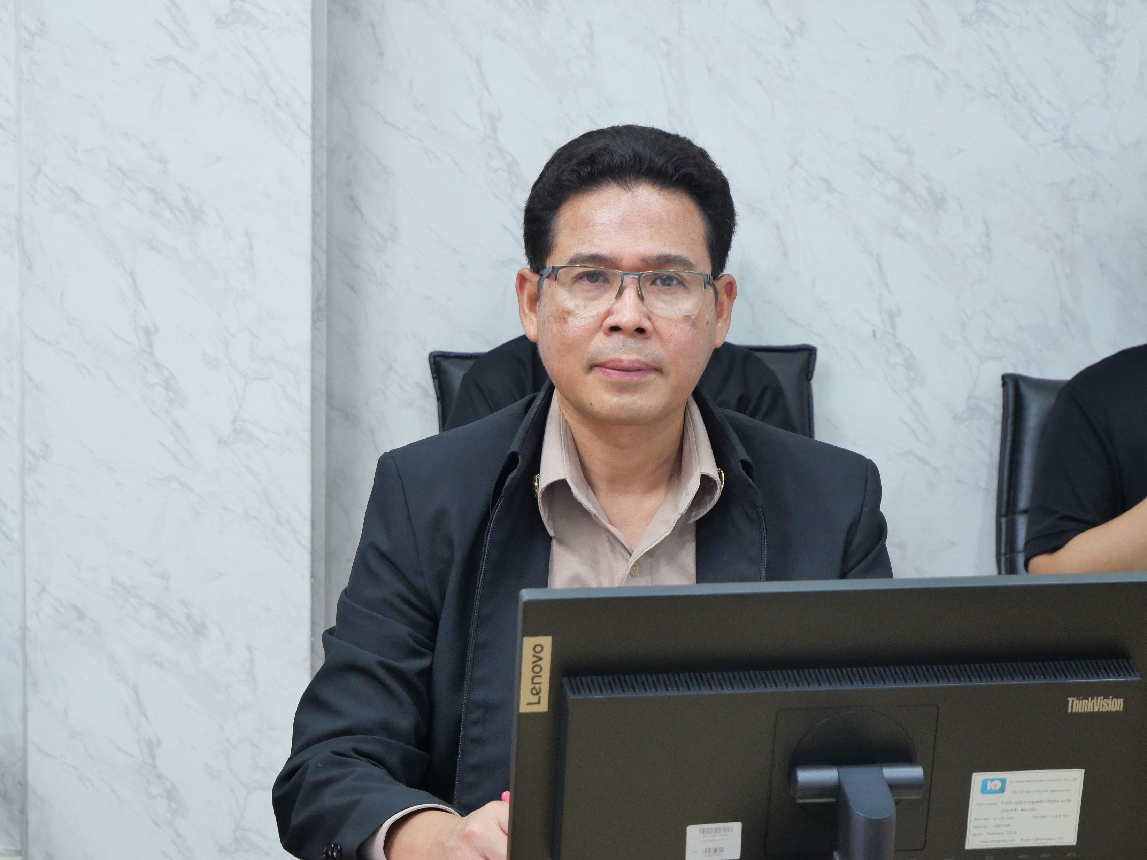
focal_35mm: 128
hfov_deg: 15.4
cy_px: 432
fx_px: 4241
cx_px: 586
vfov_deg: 11.6
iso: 1000
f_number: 5.6
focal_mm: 57
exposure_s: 1/15
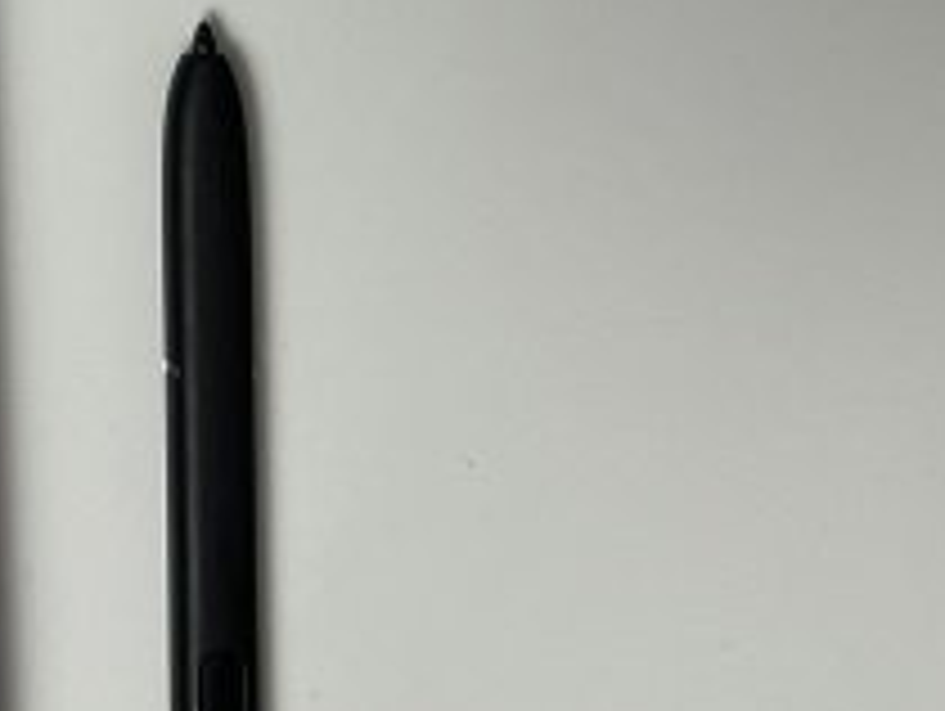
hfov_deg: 18.9
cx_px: -540
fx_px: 2432
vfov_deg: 15.5
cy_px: -315
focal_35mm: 89
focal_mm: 5.7
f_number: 1.5
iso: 50
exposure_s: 1/371
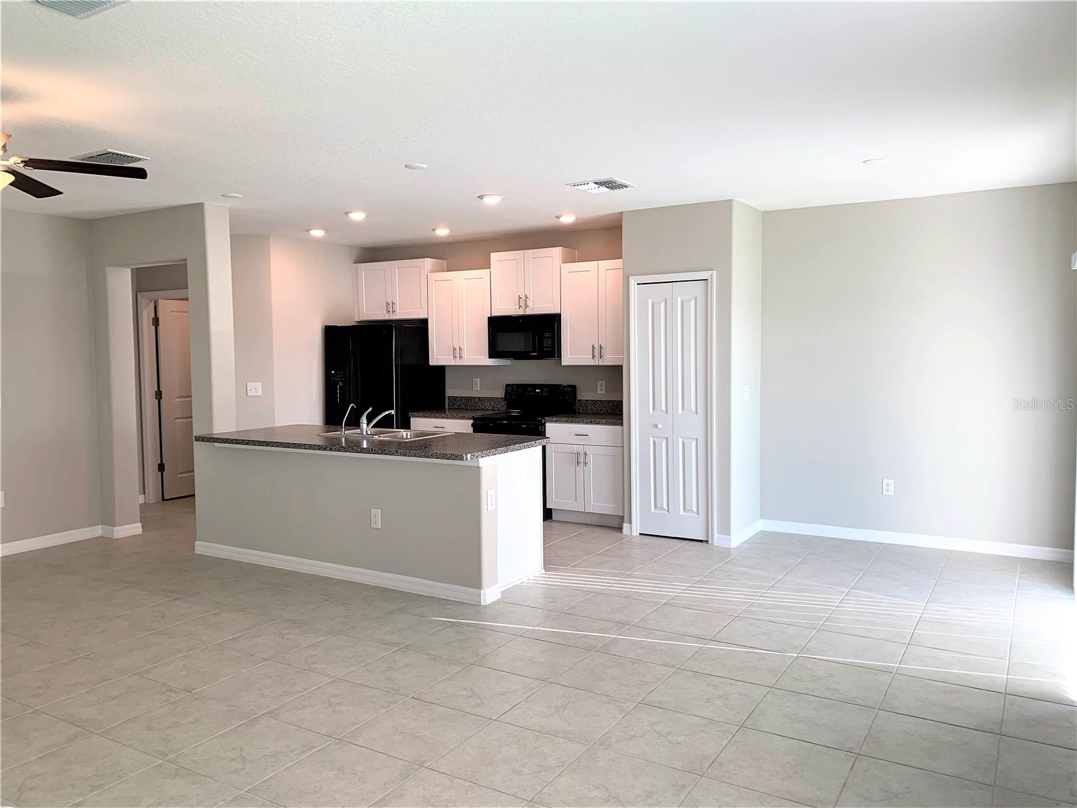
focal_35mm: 26
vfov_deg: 53.1
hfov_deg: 67.3
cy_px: 404
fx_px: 809
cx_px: 538
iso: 32
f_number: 1.8
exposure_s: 1/120
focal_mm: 4.25
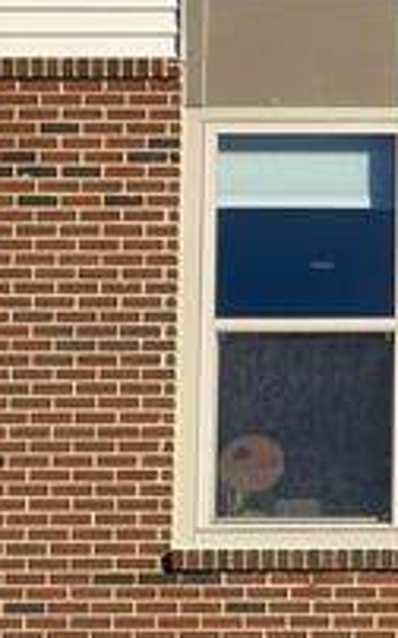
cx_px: 679
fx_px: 3841
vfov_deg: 9.5
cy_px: 515
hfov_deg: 5.8
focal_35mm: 221
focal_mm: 6.76
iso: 64
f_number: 1.78
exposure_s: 1/4237
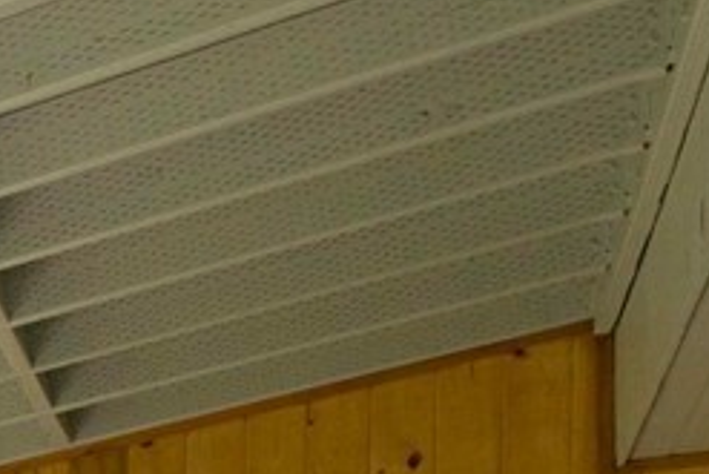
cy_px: 981
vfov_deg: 11.8
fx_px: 2030
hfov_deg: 12.5
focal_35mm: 103
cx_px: -1224
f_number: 8
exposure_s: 1/160
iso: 400
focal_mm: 10
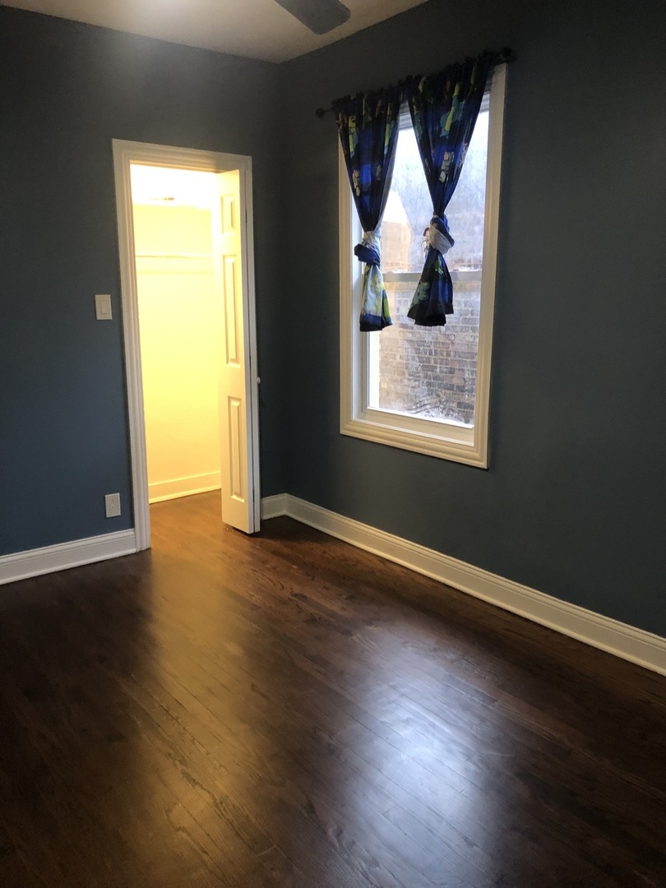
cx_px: 333
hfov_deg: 49.7
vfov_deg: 63.4
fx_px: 718
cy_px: 444
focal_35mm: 28
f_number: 1.8
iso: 100
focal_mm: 3.99
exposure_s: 1/11
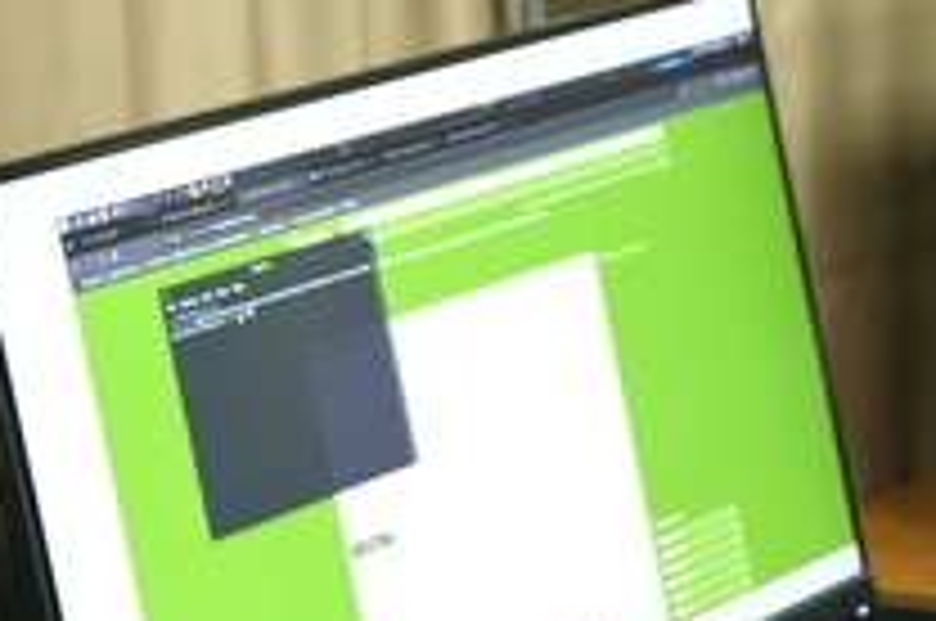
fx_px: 4465
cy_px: 151
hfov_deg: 11.6
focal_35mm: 172
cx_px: 1260
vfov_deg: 7.9
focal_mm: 51
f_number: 2.8
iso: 4000
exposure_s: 1/125
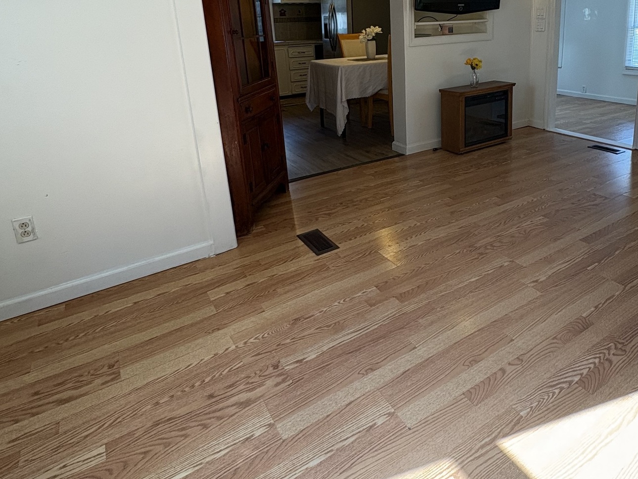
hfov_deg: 68.4
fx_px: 461
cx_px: 396
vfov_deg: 52.7
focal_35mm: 25
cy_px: 126
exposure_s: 1/99
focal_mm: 2.22
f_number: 2.2
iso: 200
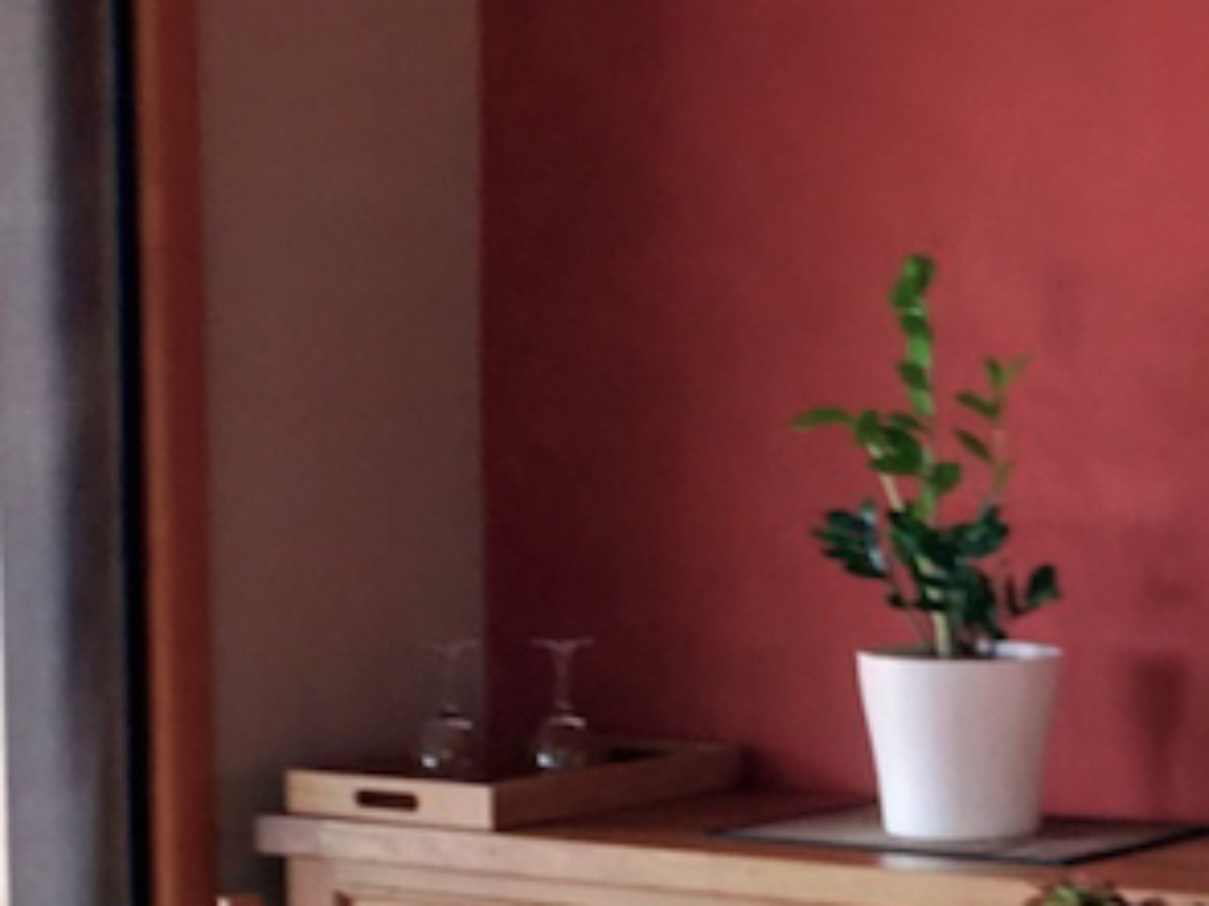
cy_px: 730
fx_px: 4399
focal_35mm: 126
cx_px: 1098
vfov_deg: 11.7
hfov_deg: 15.5
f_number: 2.2
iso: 80
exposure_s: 1/33
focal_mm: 4.15
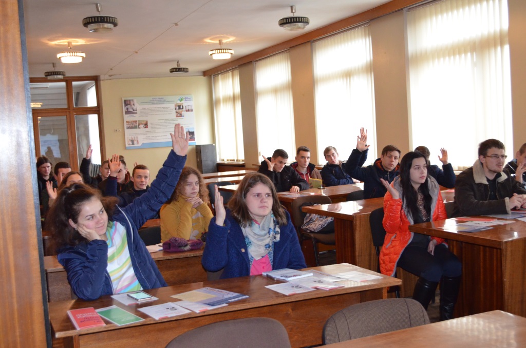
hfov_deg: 43.7
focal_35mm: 45
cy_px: 174
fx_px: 656
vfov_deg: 29.7
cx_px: 263
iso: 2500
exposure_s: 1/60
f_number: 4.5
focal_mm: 30
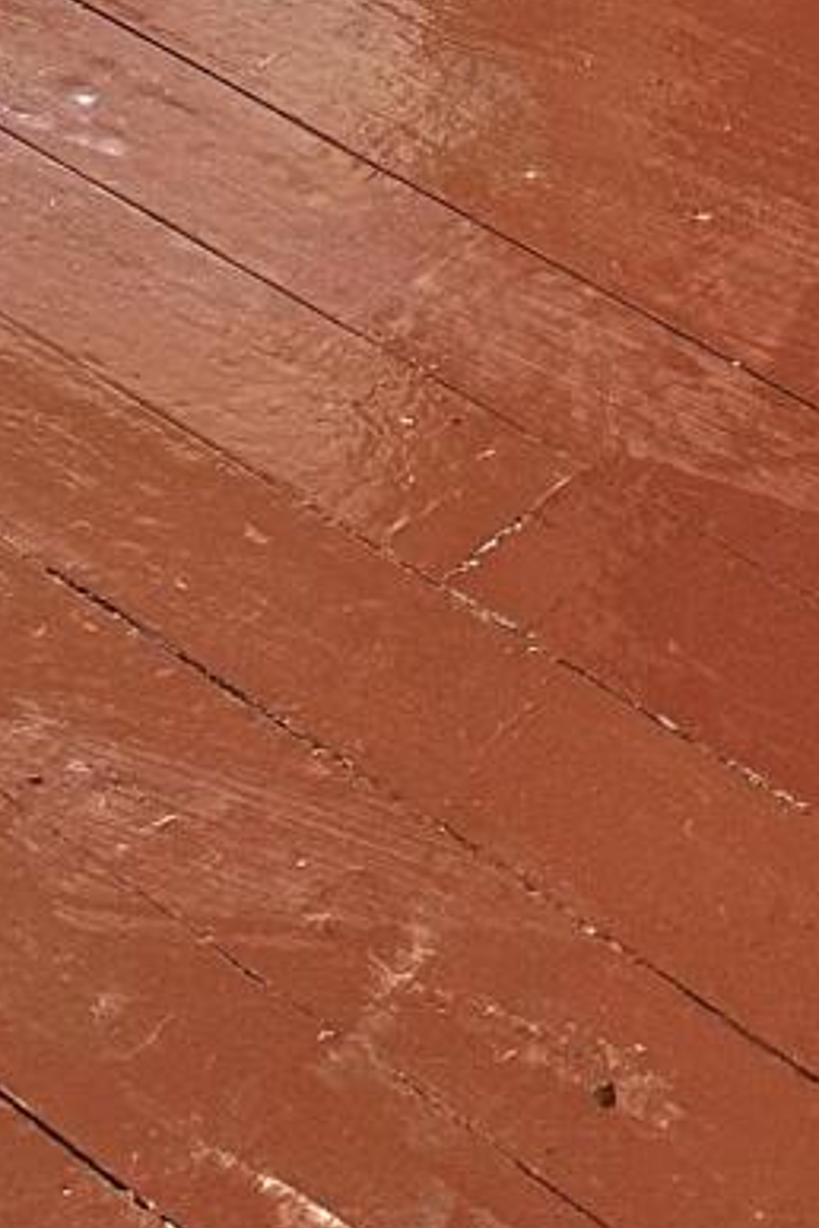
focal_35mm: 129
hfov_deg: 10.6
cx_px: 413
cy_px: -1571
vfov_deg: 12.8
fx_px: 4402
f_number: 1.78
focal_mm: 6.86
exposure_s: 1/92
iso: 250
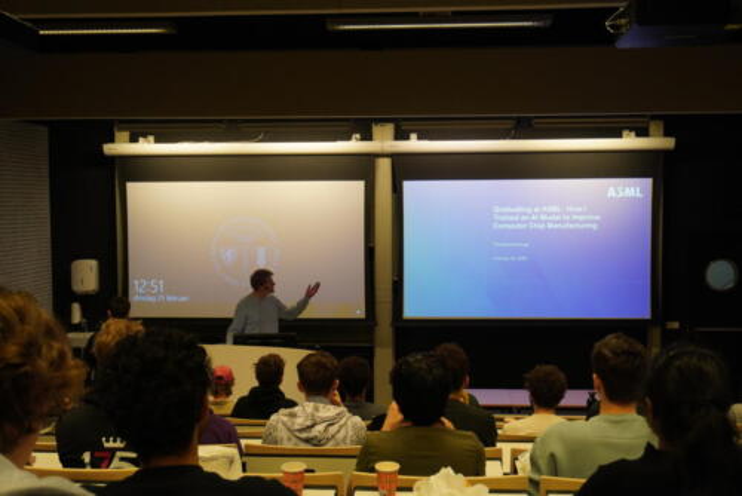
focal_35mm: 40
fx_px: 835
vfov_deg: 33.1
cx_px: 371
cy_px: 248
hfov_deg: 47.9
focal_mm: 27
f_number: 4.5
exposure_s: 1/160
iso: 1000
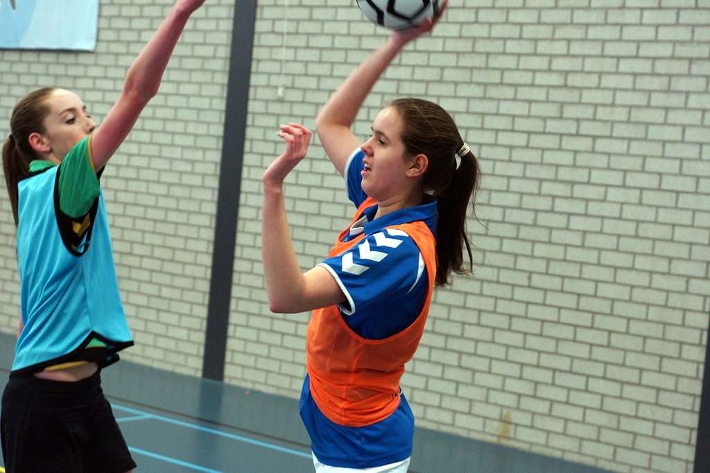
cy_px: 236
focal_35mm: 75
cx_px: 355
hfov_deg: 27.0
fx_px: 1479
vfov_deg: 18.2
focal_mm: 50
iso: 1250
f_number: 3.5
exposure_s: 1/250
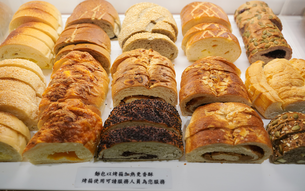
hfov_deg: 56.7
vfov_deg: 37.3
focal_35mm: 34
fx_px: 283
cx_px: 151
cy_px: 88
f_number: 4
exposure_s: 1/160
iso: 1250
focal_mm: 33
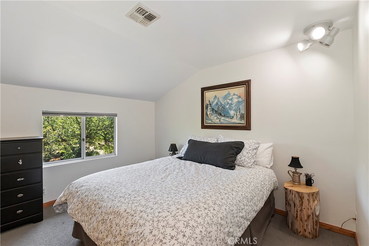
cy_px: 123
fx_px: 154
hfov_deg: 100.4
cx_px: 184
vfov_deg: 77.3
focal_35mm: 15
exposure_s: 1/30
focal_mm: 10
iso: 400
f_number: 8
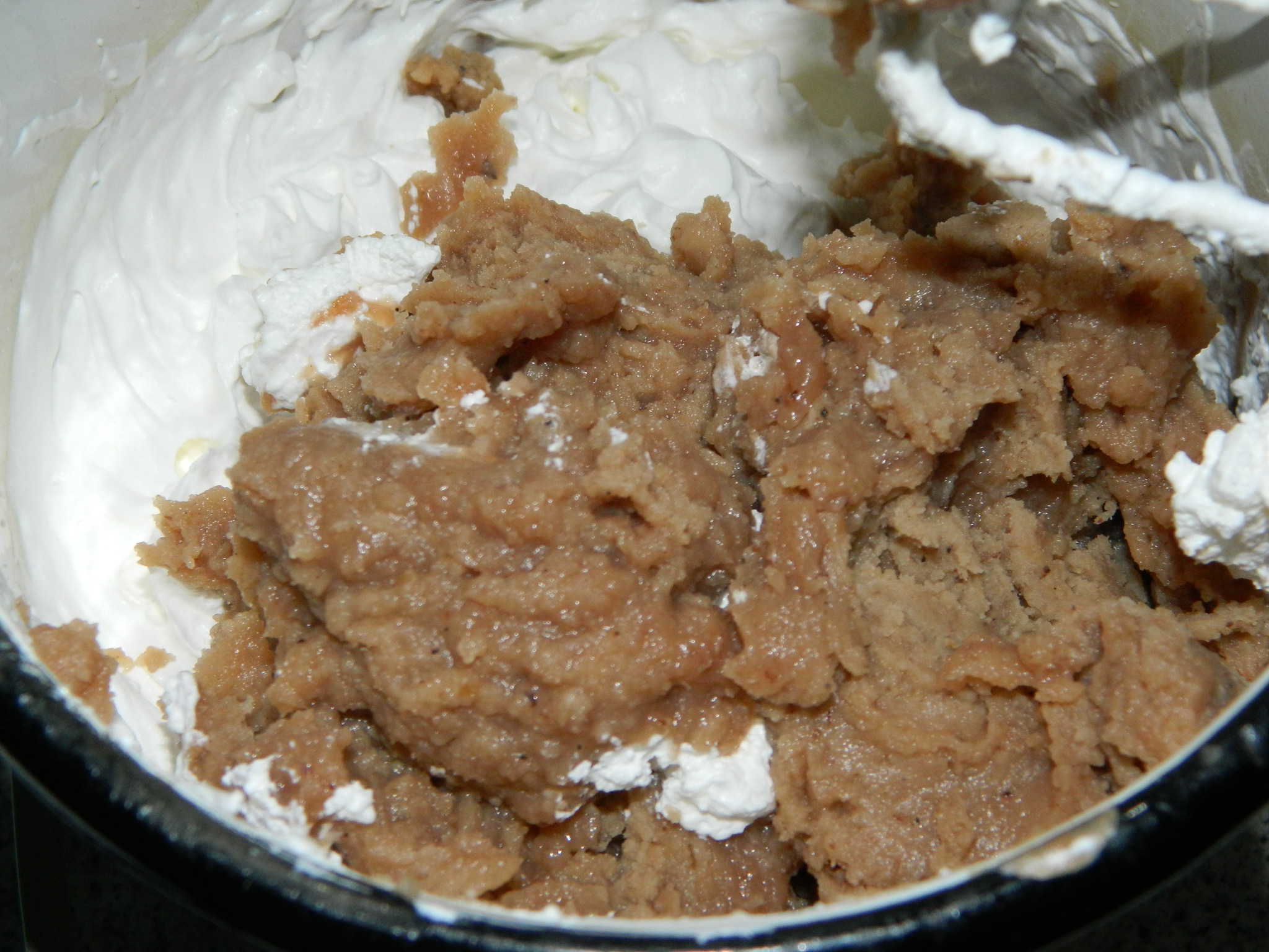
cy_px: 476
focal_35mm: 70
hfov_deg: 27.8
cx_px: 634
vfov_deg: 21.0
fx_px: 2566
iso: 200
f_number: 11.4
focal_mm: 12.6
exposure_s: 1/50
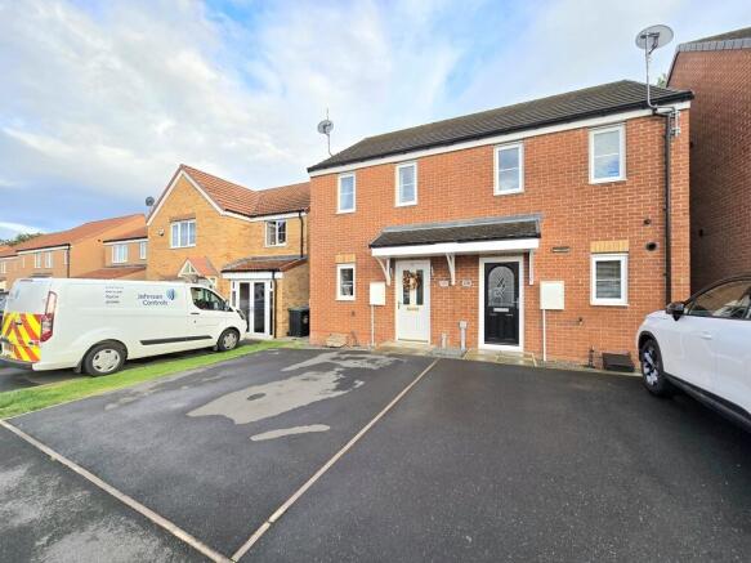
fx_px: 282
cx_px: 376
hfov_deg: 106.2
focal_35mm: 13
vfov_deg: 89.9
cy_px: 282
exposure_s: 1/526
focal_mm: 2.2
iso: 50
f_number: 2.2
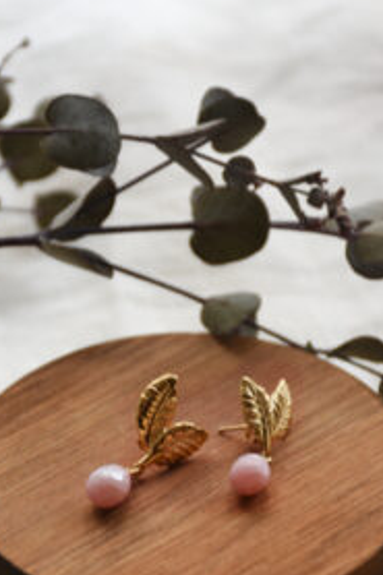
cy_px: 381
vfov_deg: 11.2
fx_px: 2935
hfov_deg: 7.5
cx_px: 200
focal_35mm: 184
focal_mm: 85
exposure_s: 1/13
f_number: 5.6
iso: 200
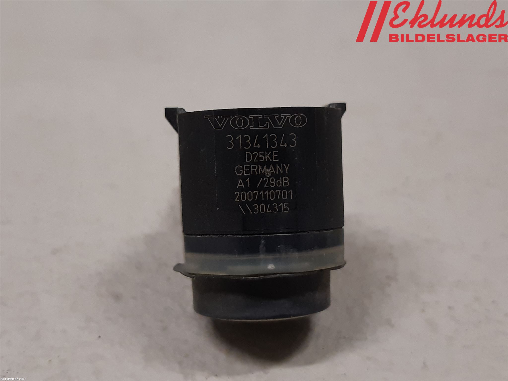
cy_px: 190
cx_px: 254
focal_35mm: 26
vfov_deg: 53.1
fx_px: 382
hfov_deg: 67.3
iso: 125
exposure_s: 1/60
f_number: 1.7
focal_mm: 3.93
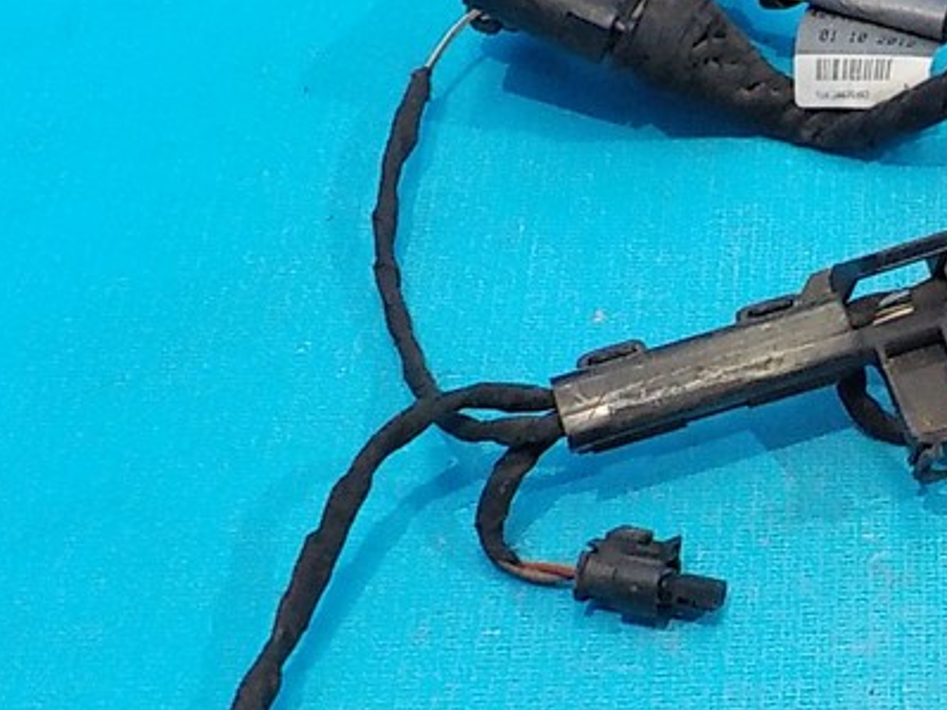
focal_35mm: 77
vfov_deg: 19.1
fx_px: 2106
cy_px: 368
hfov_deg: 23.3
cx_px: 1127
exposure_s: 1/30
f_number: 3.3
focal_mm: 4.1
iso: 400
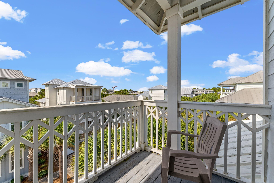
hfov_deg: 104.3
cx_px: 137
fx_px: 107
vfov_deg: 81.2
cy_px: 92
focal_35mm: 14
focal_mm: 14
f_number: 10
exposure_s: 1/200
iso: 100
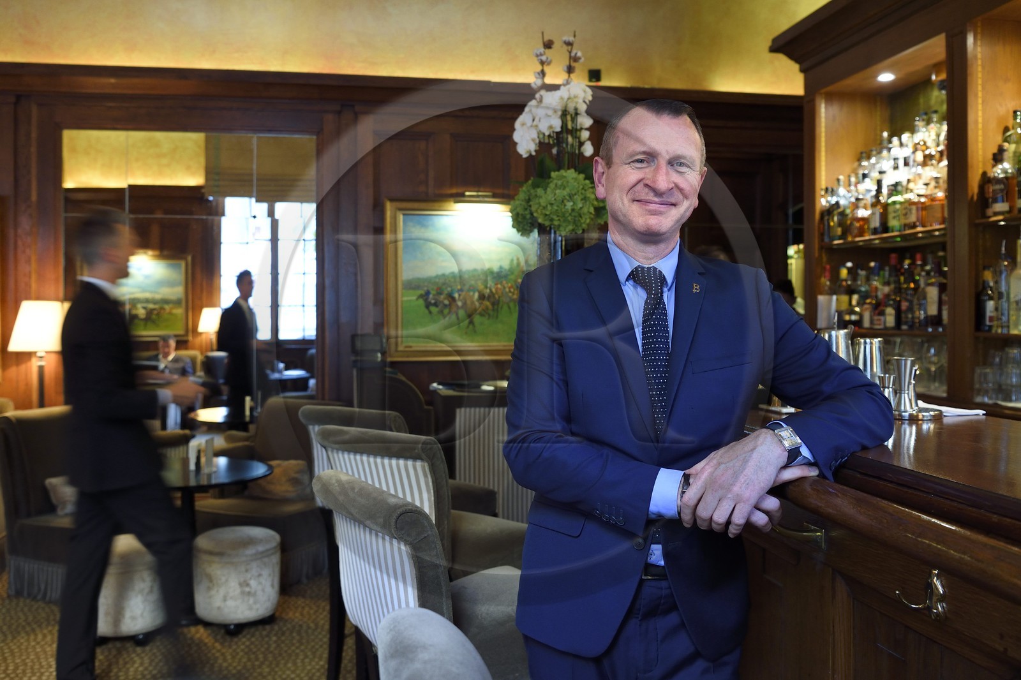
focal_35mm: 29
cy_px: 340
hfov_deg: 63.7
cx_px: 510
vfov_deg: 44.9
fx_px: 822
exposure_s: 1/25
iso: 1250
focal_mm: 29
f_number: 4
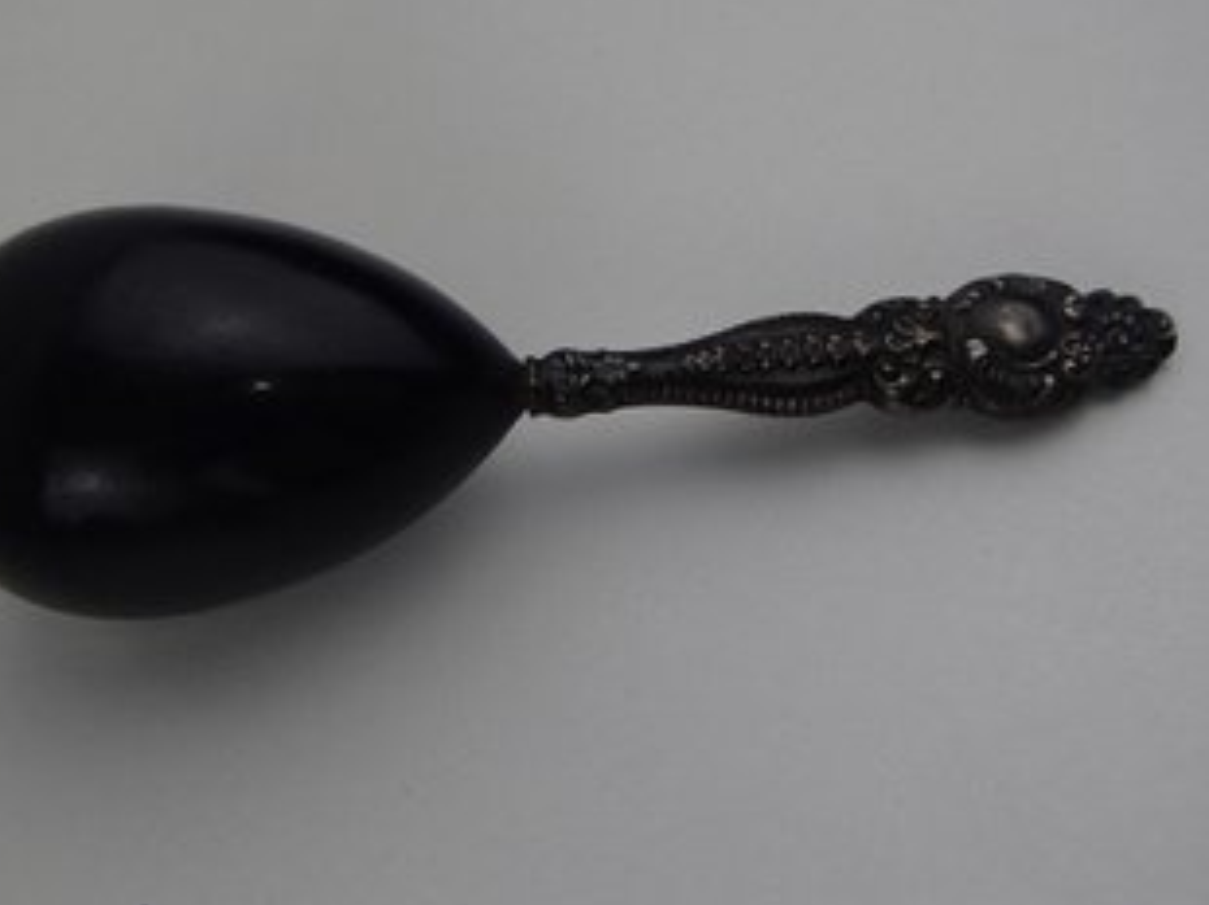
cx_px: 544
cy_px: 408
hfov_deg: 45.7
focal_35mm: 41
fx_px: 1431
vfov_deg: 35.1
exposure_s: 1/160
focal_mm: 6.64
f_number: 4.7
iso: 125
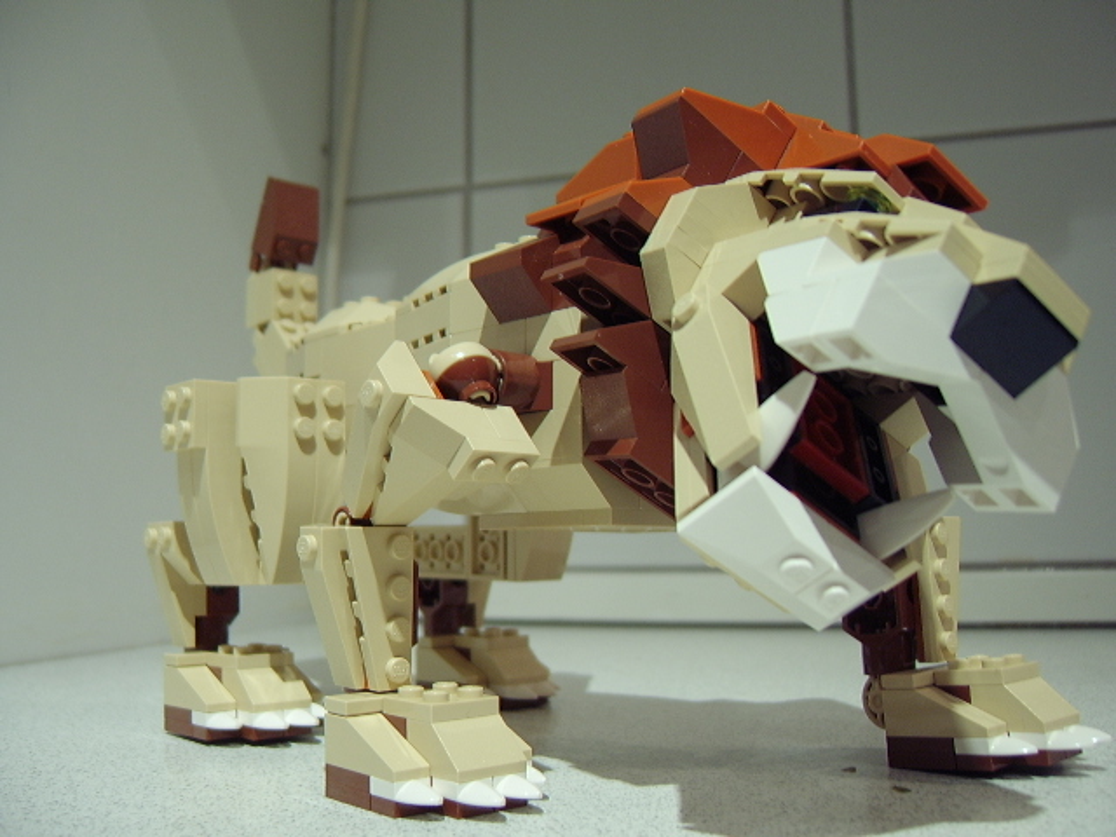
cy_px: 418
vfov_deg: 45.4
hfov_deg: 58.4
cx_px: 558
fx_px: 999
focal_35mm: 31
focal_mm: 8.13
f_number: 2.7
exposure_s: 1/12
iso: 100
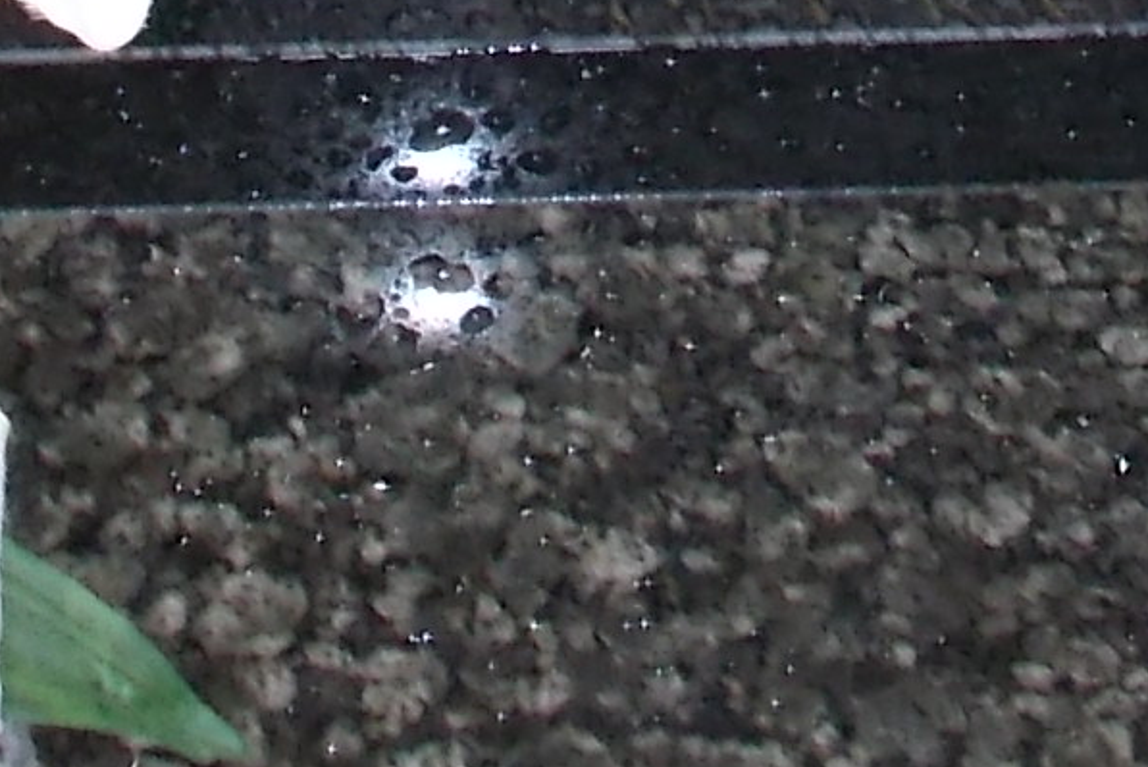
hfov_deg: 13.9
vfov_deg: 8.1
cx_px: 657
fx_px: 4722
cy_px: -1415
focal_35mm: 148
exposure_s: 1/25
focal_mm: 4.6
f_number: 3.2
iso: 200
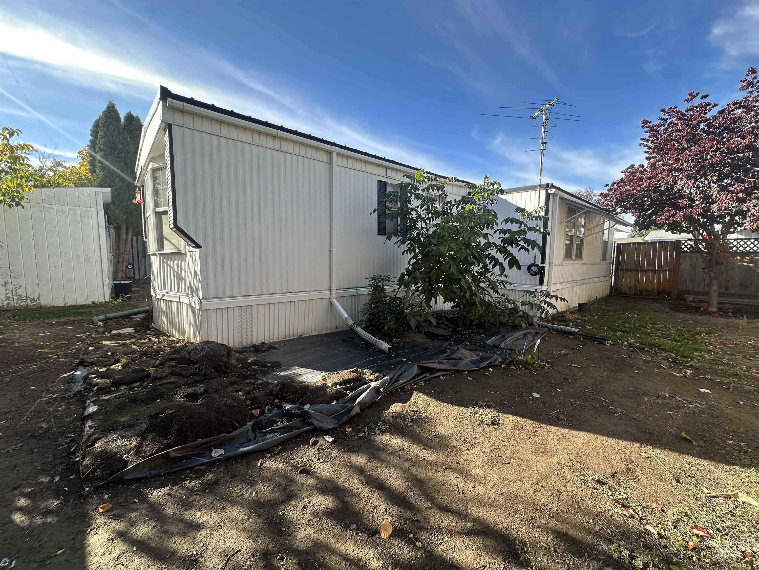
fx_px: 307
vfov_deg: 85.7
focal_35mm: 14
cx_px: 380
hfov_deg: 102.1
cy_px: 285
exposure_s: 1/384
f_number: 2.2
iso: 40
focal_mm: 2.22
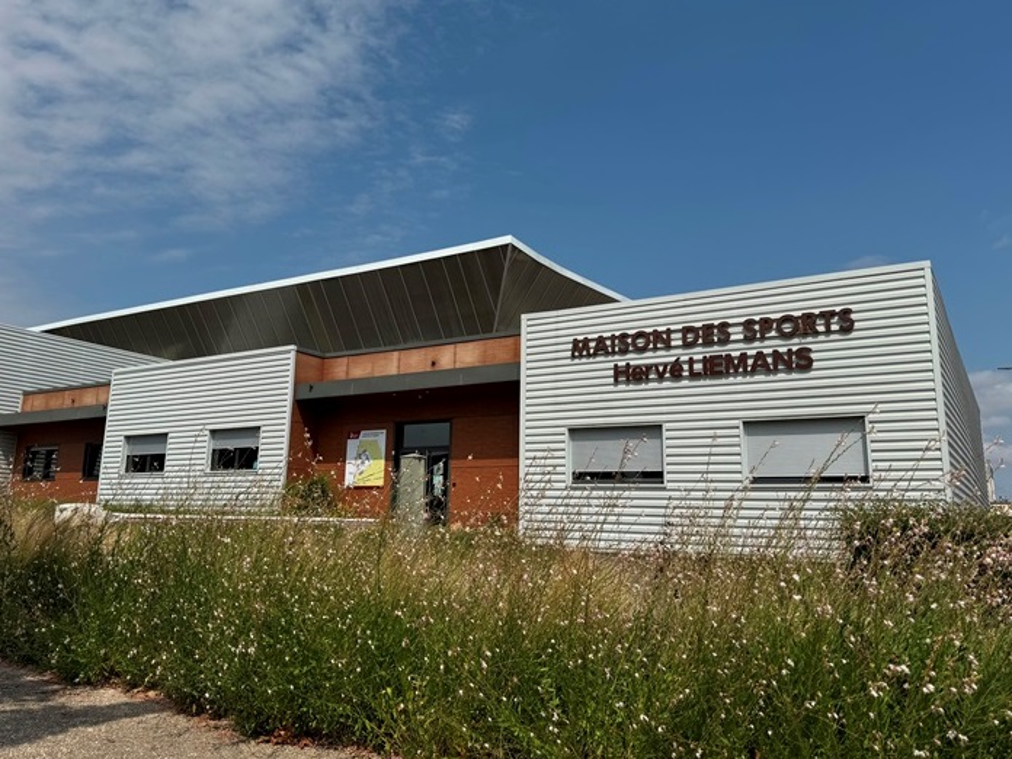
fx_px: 702
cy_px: 380
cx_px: 506
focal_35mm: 24
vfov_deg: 56.8
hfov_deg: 71.6
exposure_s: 1/10417
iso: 80
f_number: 1.78
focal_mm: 6.76
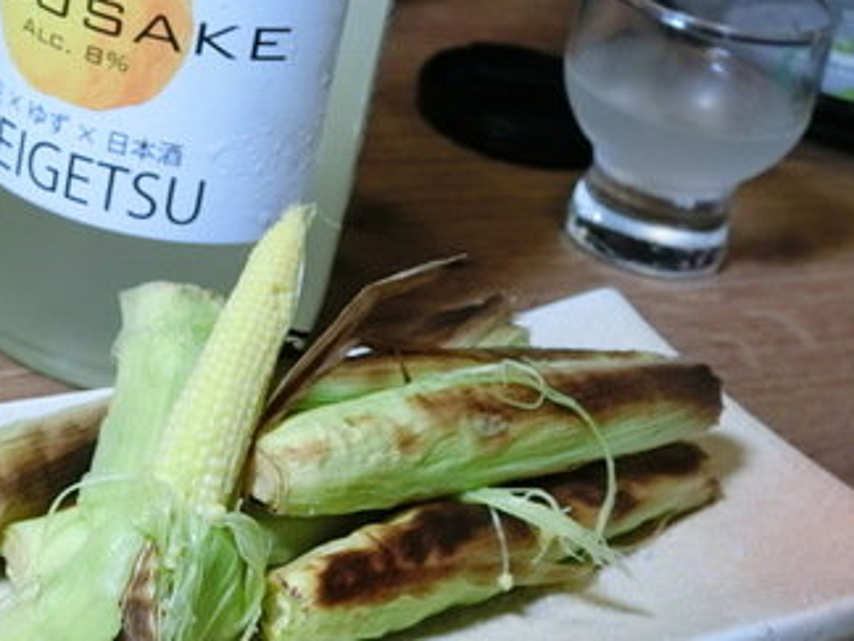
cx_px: 119
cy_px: 348
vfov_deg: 13.3
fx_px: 2738
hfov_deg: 17.5
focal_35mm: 111
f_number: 3.8
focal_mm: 12.8
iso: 320
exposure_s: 1/15
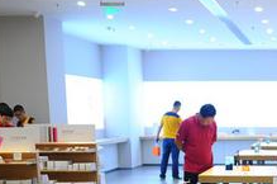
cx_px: 310
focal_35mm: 82
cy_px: 251
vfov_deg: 15.6
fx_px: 630
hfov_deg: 23.2
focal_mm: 28
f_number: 2.8
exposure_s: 1/125
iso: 500
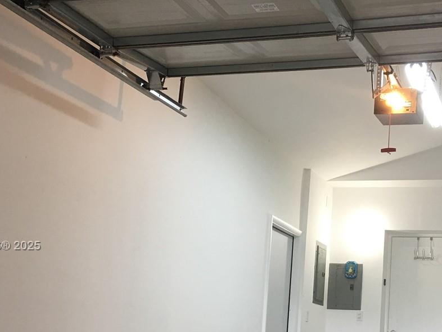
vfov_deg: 24.6
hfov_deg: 32.3
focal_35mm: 59
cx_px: 310
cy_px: 246
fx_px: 754
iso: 25
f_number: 2.2
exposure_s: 1/15
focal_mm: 4.15
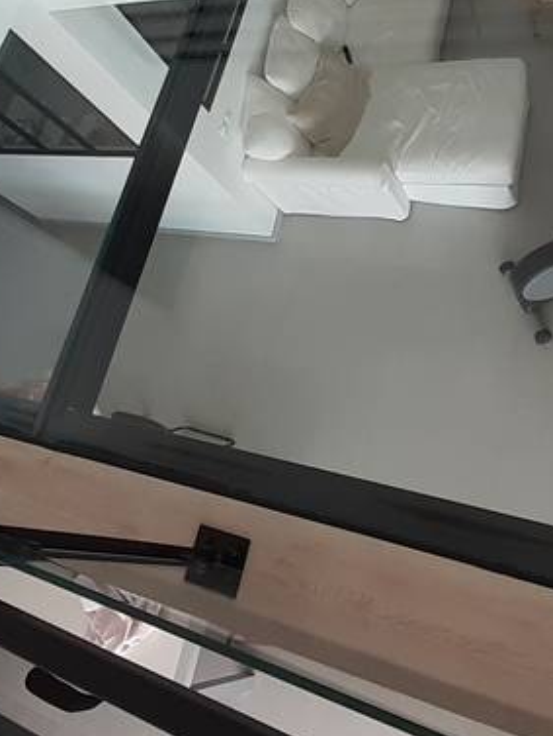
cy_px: 206
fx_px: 490
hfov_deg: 57.7
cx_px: 365
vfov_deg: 70.1
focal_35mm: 23
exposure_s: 1/120
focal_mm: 1.13
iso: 50
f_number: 2.2
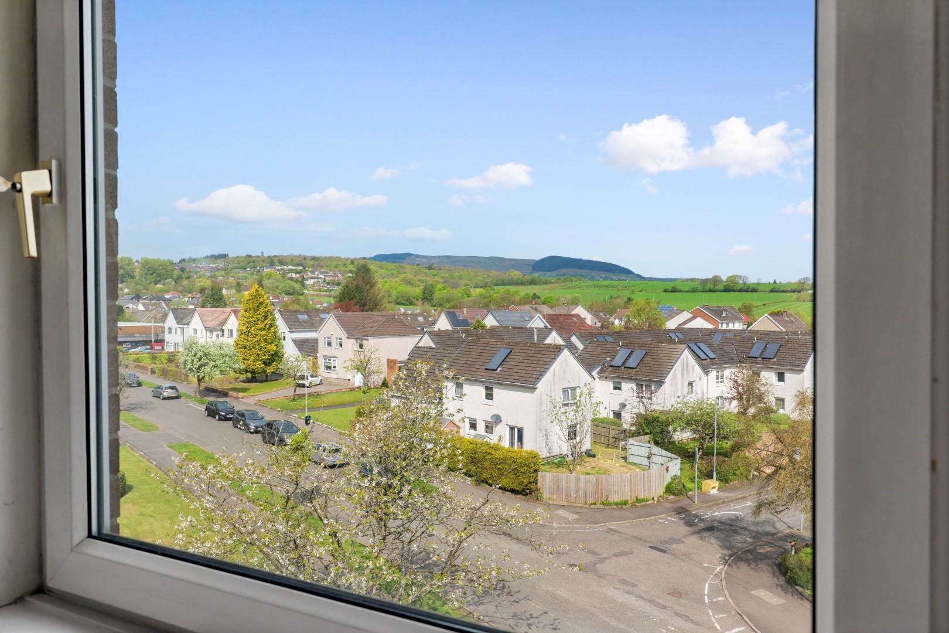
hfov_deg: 60.3
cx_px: 474
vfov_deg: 42.3
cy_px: 316
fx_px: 817
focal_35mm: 31
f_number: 8
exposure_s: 1/1000
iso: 400
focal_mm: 29
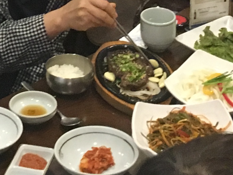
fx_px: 1044
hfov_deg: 12.6
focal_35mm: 155
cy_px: -211
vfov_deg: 8.9
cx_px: 15
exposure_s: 1/30
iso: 160
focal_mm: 4.15
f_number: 2.2
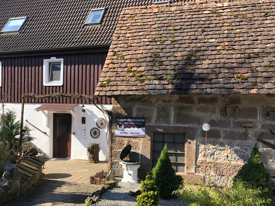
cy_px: 122
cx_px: 116
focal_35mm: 34
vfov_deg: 41.6
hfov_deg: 53.7
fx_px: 270
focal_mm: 4
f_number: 1.8
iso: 20
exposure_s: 1/571
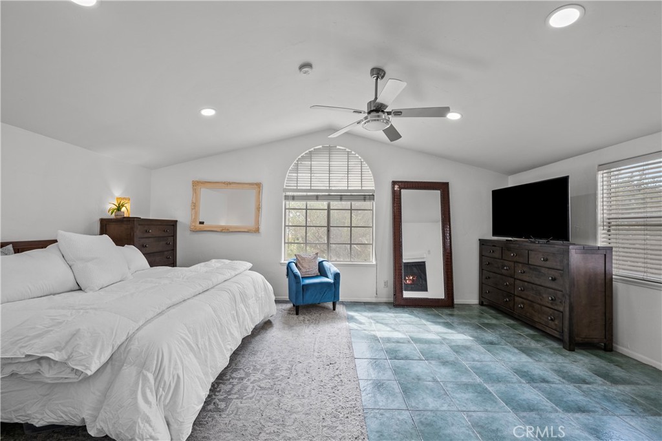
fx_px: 257
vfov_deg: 81.2
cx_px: 331
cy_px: 220
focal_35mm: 14
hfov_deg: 104.2
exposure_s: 1/6
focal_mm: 14
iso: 100
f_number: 9
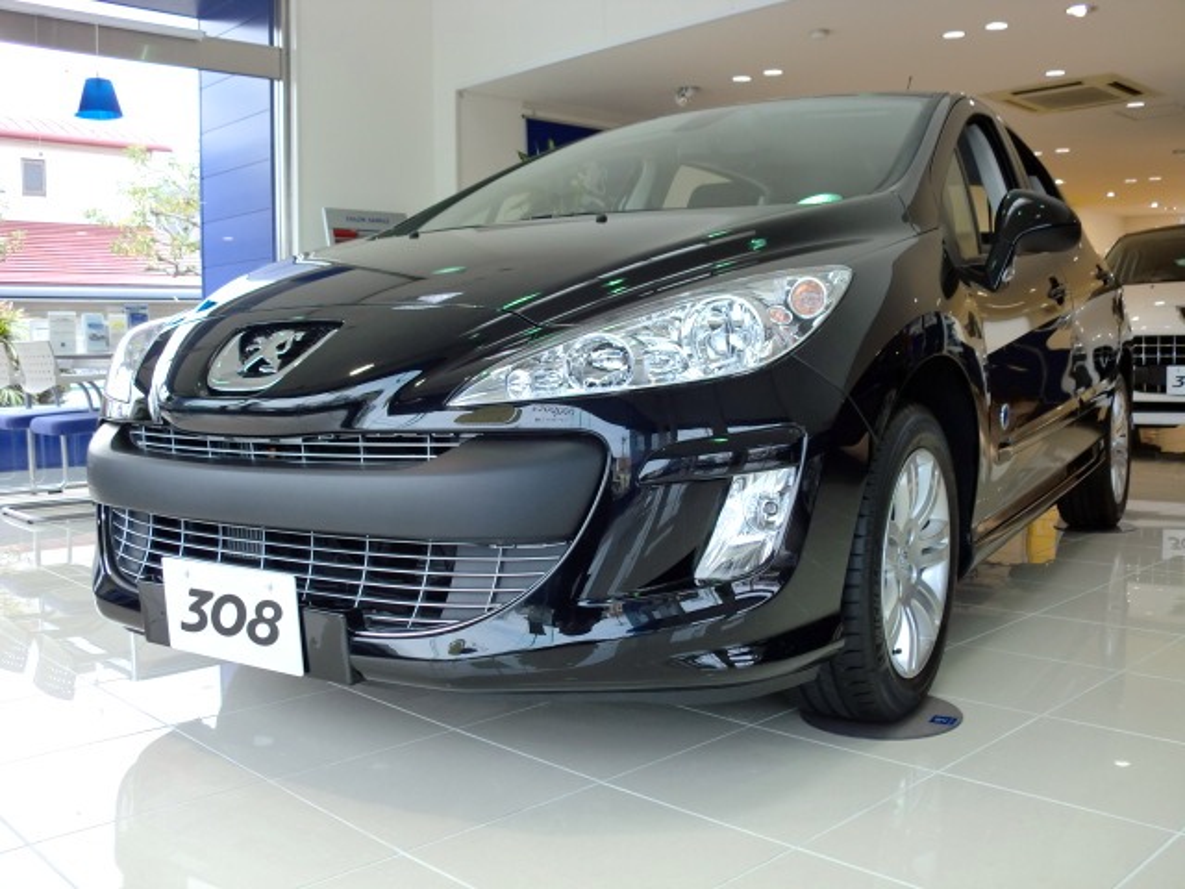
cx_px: 592
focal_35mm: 35
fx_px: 1198
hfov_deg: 52.6
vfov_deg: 40.7
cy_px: 444
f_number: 3.1
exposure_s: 1/60
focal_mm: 6.3
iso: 64
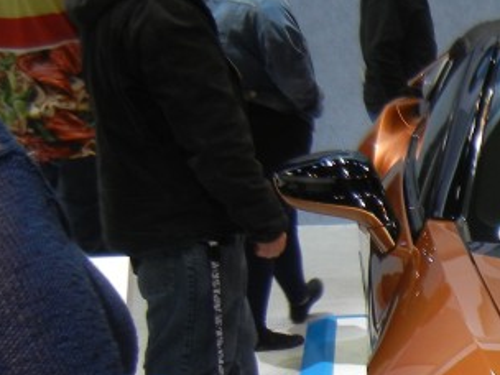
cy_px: 414
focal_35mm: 101
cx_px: 806
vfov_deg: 14.3
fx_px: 1459
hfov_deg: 17.1
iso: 160
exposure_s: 1/63.5
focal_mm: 5.4
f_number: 3.5
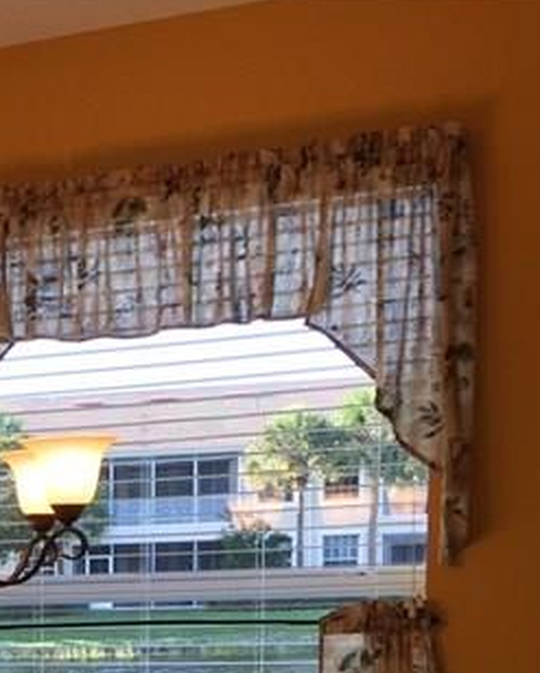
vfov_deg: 19.1
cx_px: -251
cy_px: 828
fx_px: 1875
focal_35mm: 94
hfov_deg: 15.2
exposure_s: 1/60
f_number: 2.2
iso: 40
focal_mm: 4.15
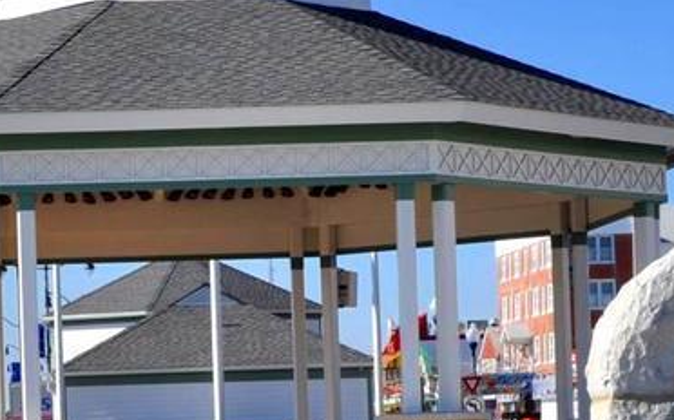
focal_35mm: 142
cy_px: 369
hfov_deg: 14.7
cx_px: 167
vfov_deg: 9.2
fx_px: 2607
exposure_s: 1/200
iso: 200
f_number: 14
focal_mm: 24
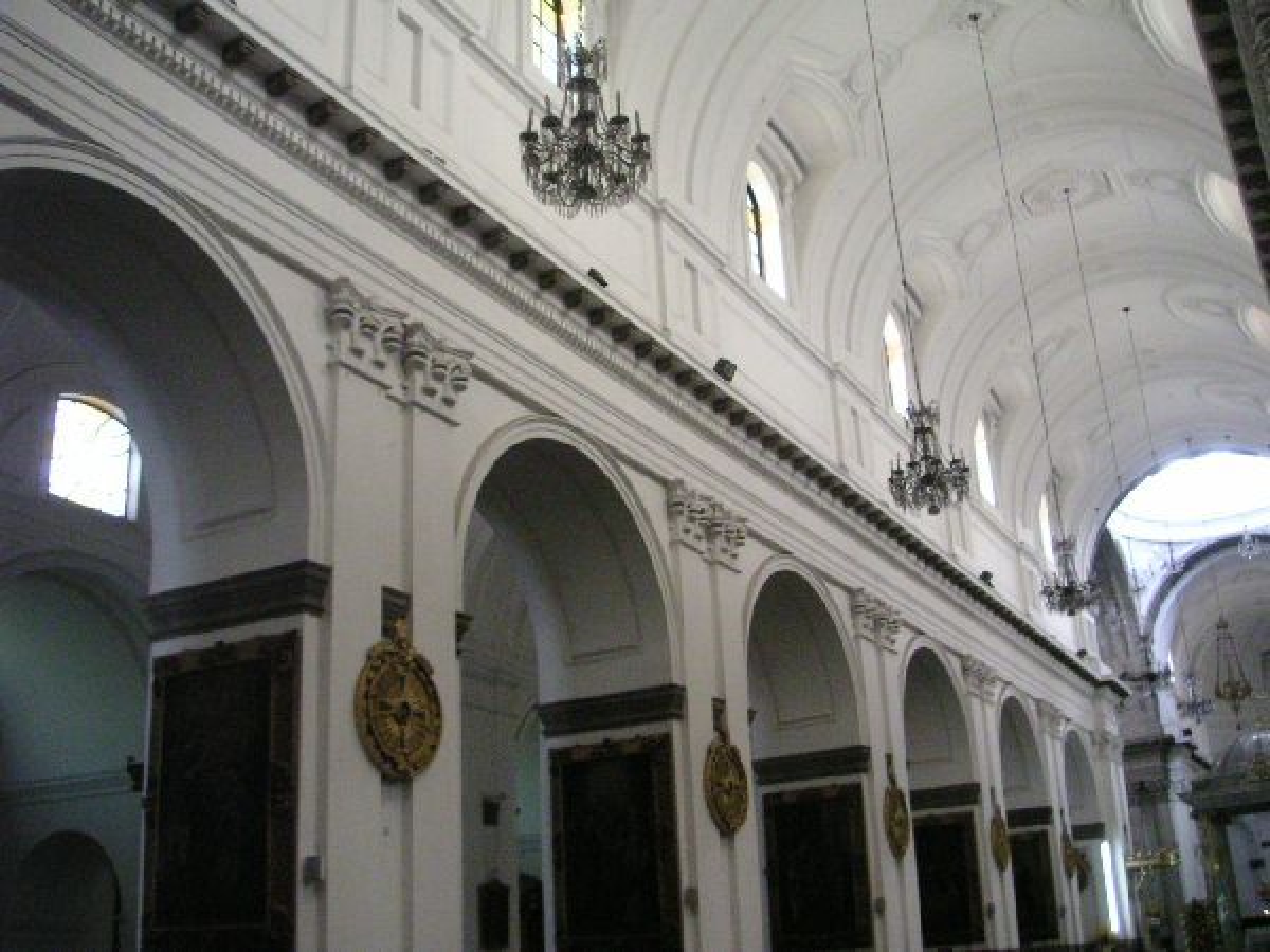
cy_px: 476
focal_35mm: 37
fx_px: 1357
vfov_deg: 38.7
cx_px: 635
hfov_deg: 50.1
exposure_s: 1/90
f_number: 2.8
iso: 400
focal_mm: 5.7
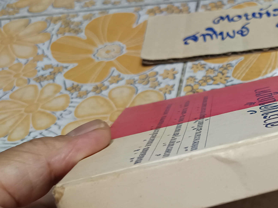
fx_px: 490
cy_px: 119
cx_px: 319
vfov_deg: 24.0
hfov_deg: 28.3
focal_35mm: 61
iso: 1122
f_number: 1.7
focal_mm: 5.31
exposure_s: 1/33.3
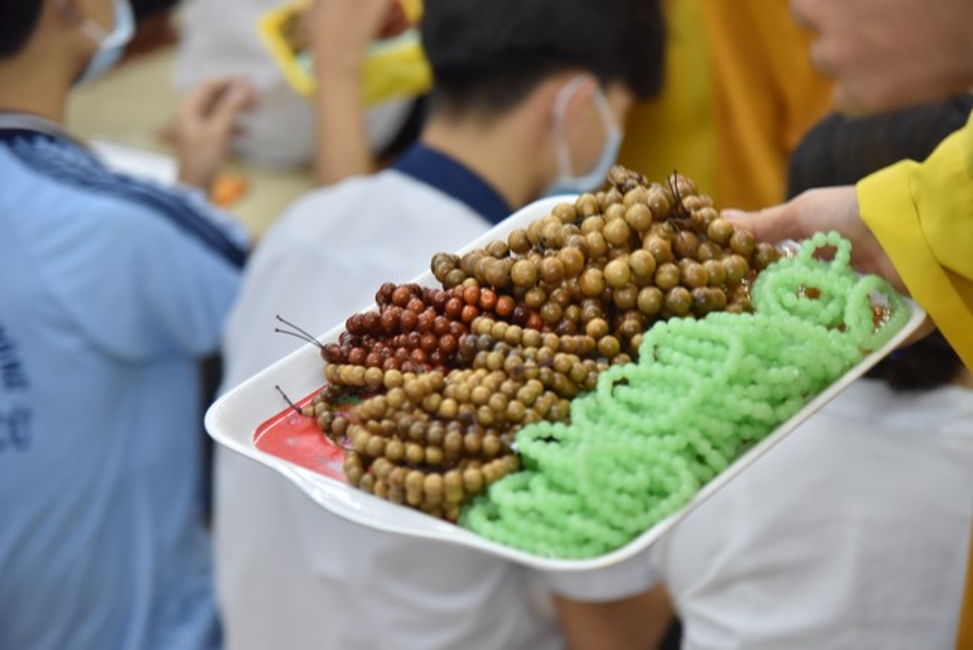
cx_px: 486
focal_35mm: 105
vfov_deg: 13.1
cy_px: 325
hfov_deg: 19.4
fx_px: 2839
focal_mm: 105
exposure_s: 1/125
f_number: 4
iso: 2500
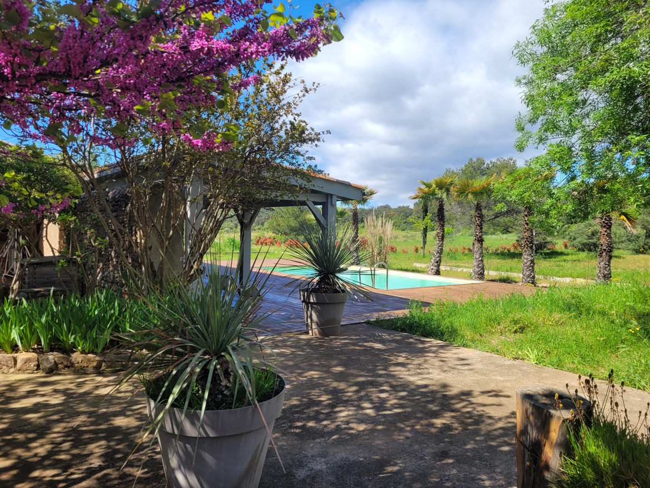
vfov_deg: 53.1
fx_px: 488
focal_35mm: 26
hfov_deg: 67.3
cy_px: 244
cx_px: 325
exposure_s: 1/1654
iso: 40
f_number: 1.8
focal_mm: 5.4
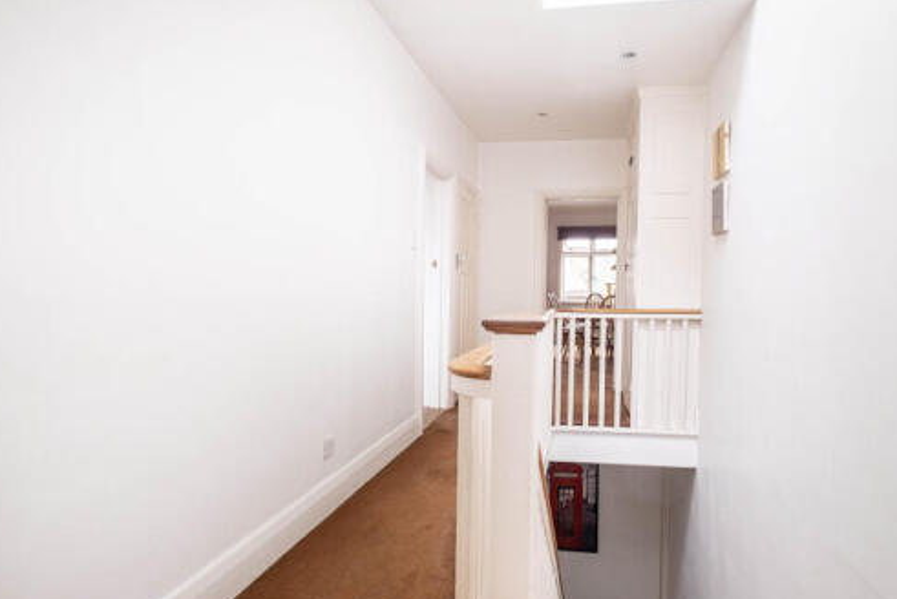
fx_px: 499
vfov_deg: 62.0
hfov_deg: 83.4
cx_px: 512
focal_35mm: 20
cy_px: 293
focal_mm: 10
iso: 500
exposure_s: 1/20
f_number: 6.4
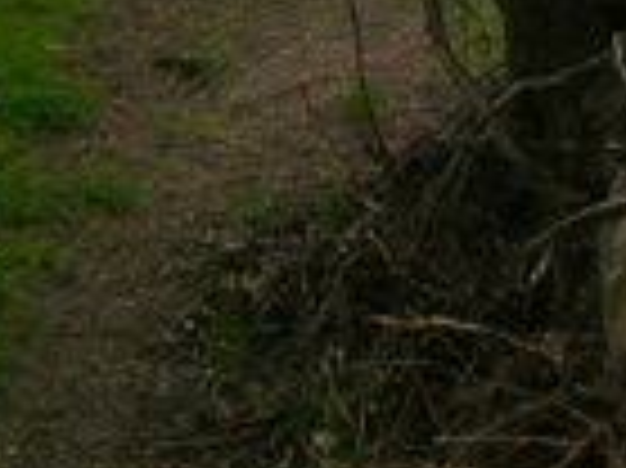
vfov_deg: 13.0
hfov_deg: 17.9
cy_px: -148
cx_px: 302
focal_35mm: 110
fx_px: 1988
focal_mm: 5.7
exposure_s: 1/344
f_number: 4.9
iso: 50
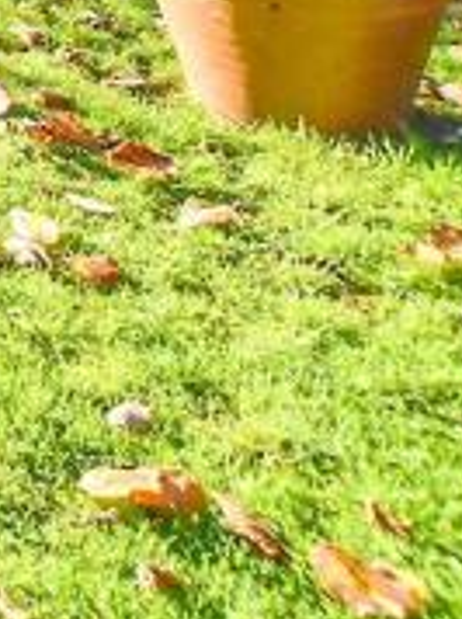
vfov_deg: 17.8
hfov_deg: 10.6
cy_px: -562
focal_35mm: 83
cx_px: -993
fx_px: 1481
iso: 320
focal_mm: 10
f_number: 8
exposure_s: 1/400
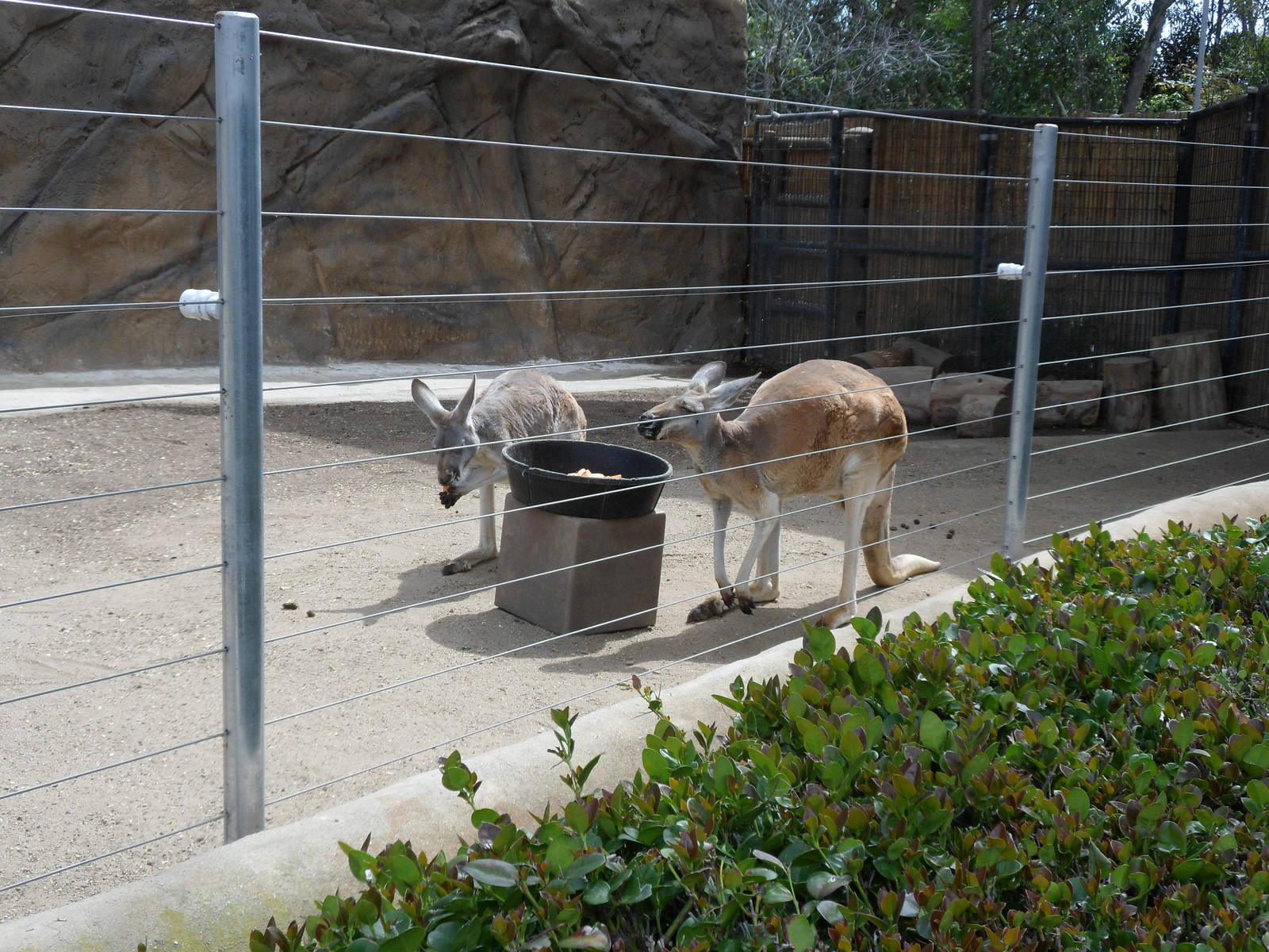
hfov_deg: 36.8
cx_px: 634
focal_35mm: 52
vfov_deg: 28.0
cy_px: 476
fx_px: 1906
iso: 80
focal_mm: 8.1
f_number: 4.3
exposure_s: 1/350
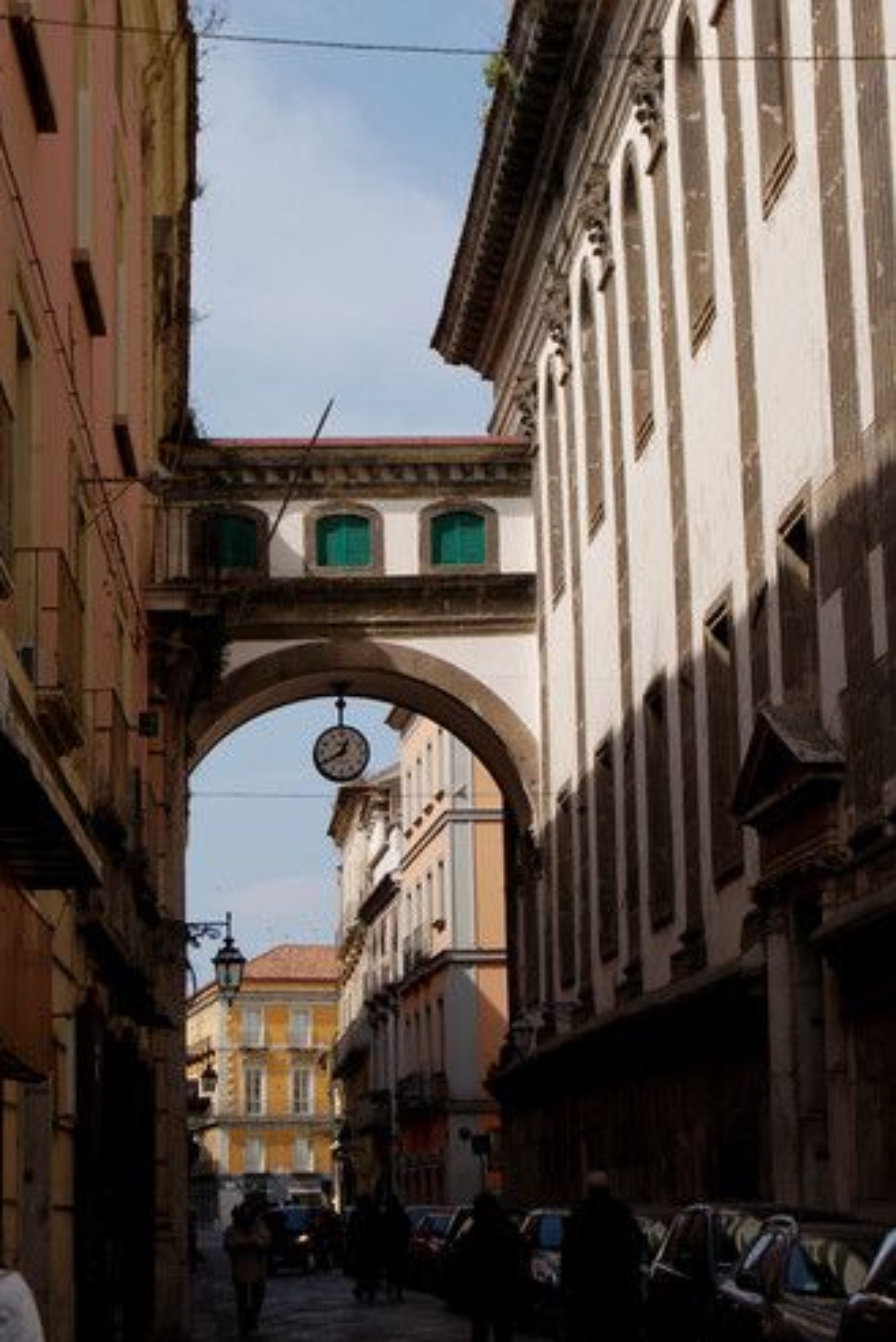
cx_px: 447
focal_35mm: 84
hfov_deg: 16.4
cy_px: 678
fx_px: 3115
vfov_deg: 24.3
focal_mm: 55
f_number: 9
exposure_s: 1/320
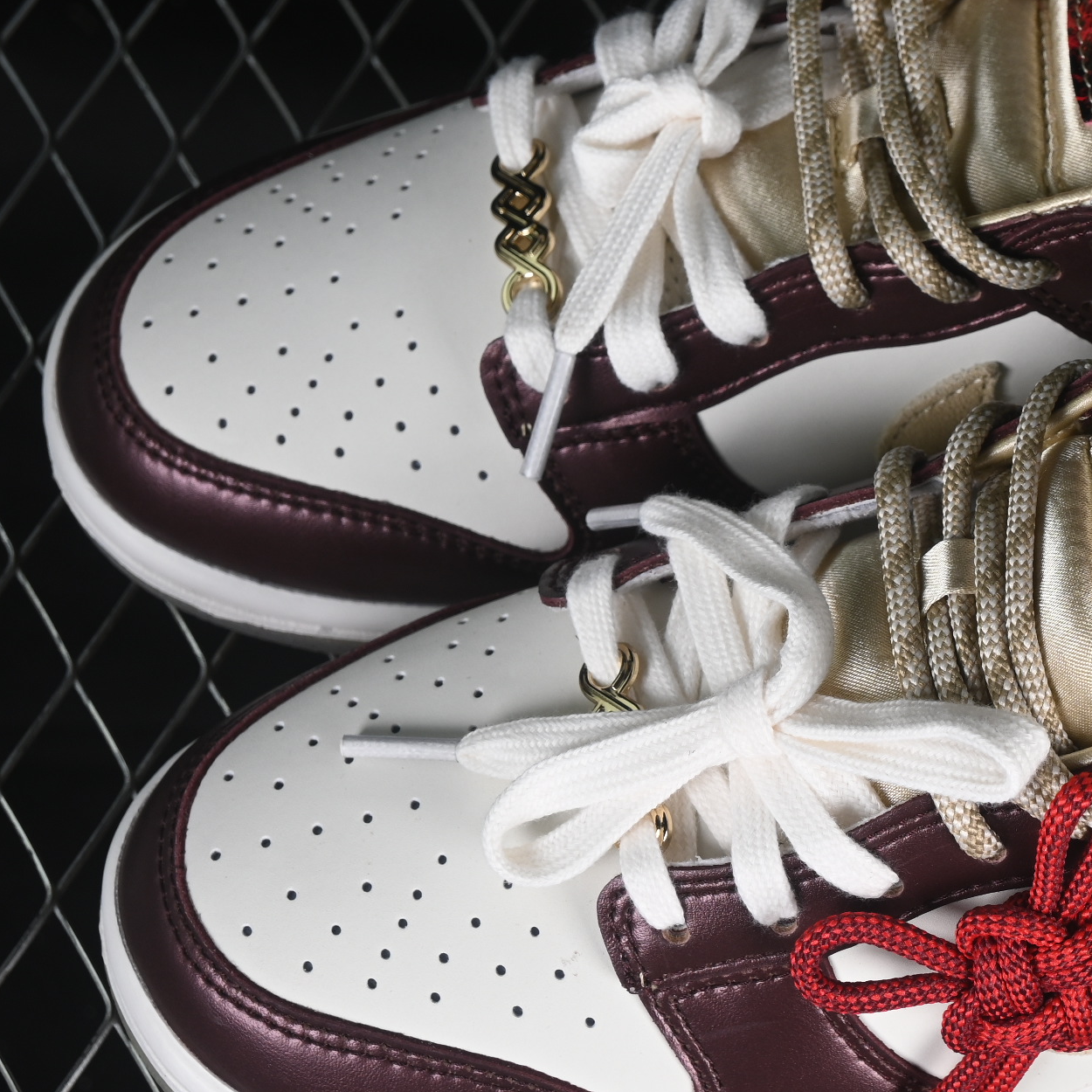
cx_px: 999
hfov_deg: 12.2
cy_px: 564
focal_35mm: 142
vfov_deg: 12.3
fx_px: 5068
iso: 160
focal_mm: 50
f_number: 7.1
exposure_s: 1/80
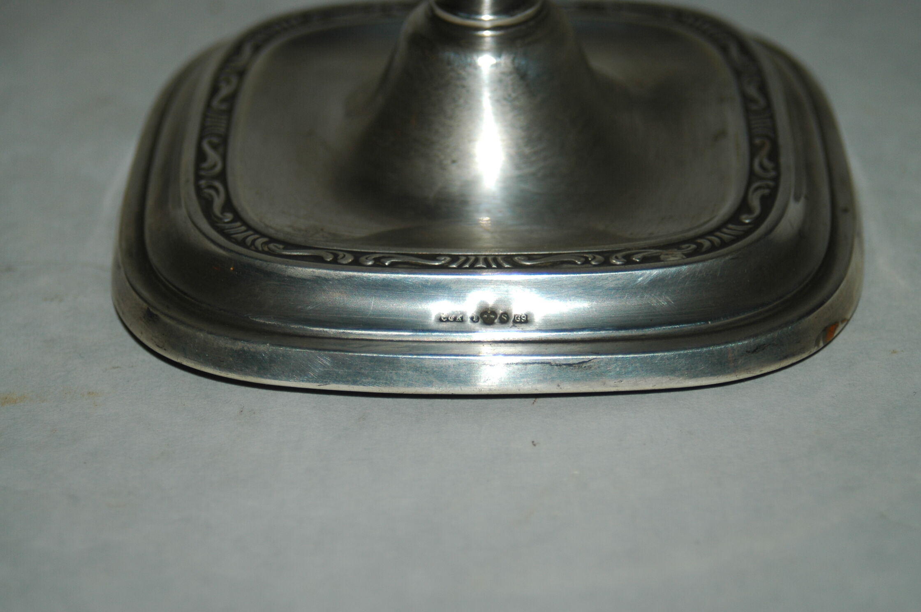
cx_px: 460
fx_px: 3066
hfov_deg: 17.1
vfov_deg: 11.4
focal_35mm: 120
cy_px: 306
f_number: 5.6
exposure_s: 1/125
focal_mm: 80
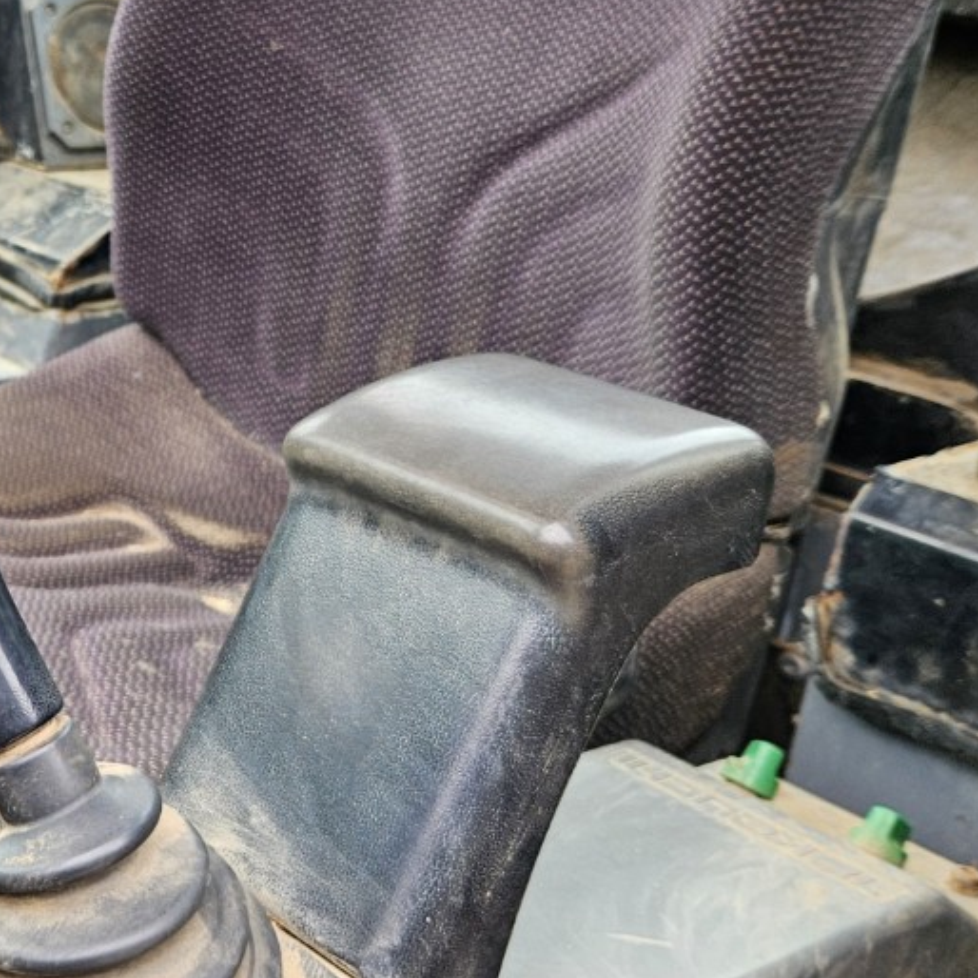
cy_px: 424
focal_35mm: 57
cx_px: -78
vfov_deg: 30.0
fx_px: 1822
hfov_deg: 27.6
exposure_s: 1/180
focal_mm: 5.4
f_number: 1.8
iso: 80
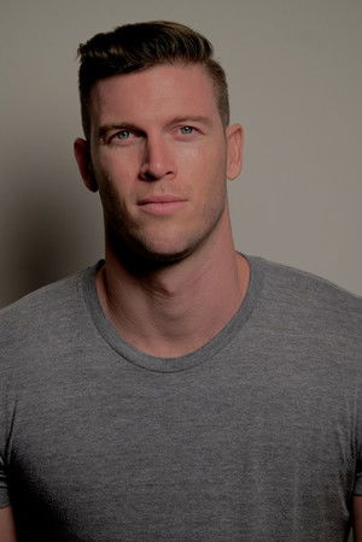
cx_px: 181
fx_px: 2609
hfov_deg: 7.9
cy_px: 271
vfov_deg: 11.9
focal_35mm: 173
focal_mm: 115
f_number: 2.8
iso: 1250
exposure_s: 1/180
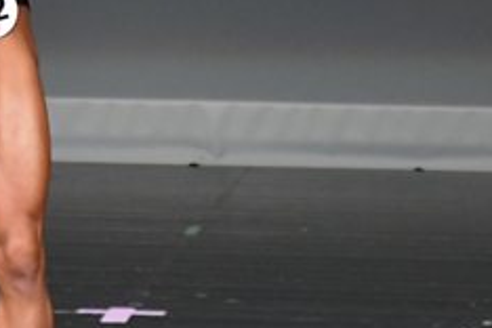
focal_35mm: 1242
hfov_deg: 1.7
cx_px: 12
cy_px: 50
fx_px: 16973
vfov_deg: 1.1
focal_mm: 250
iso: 4000
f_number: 5.6
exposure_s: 1/400
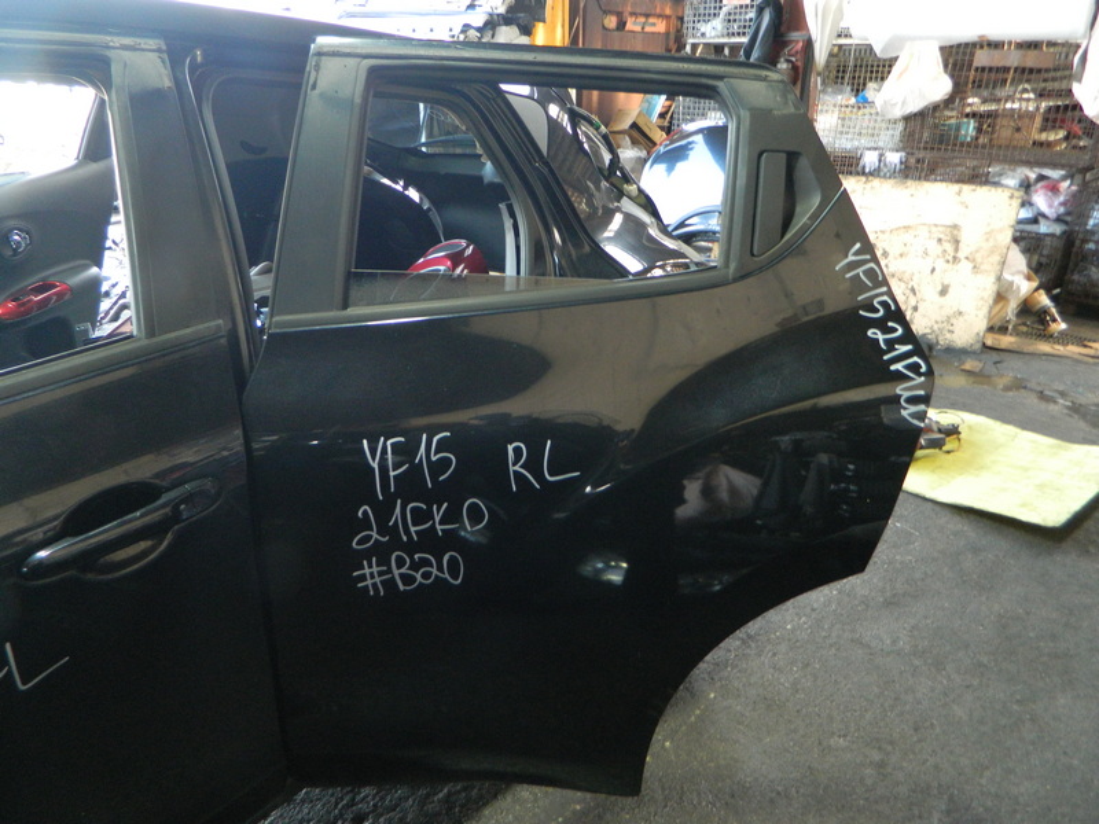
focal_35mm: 25
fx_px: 794
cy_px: 412
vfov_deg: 54.9
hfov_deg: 69.4
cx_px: 550
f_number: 3.1
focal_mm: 4.5
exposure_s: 1/30
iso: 280
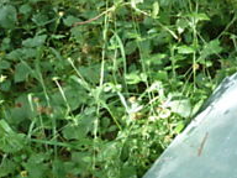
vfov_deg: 14.1
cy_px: 23
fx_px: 712
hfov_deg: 17.2
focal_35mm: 104
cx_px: 348
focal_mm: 4.1
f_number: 3.3
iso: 80
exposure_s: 1/30
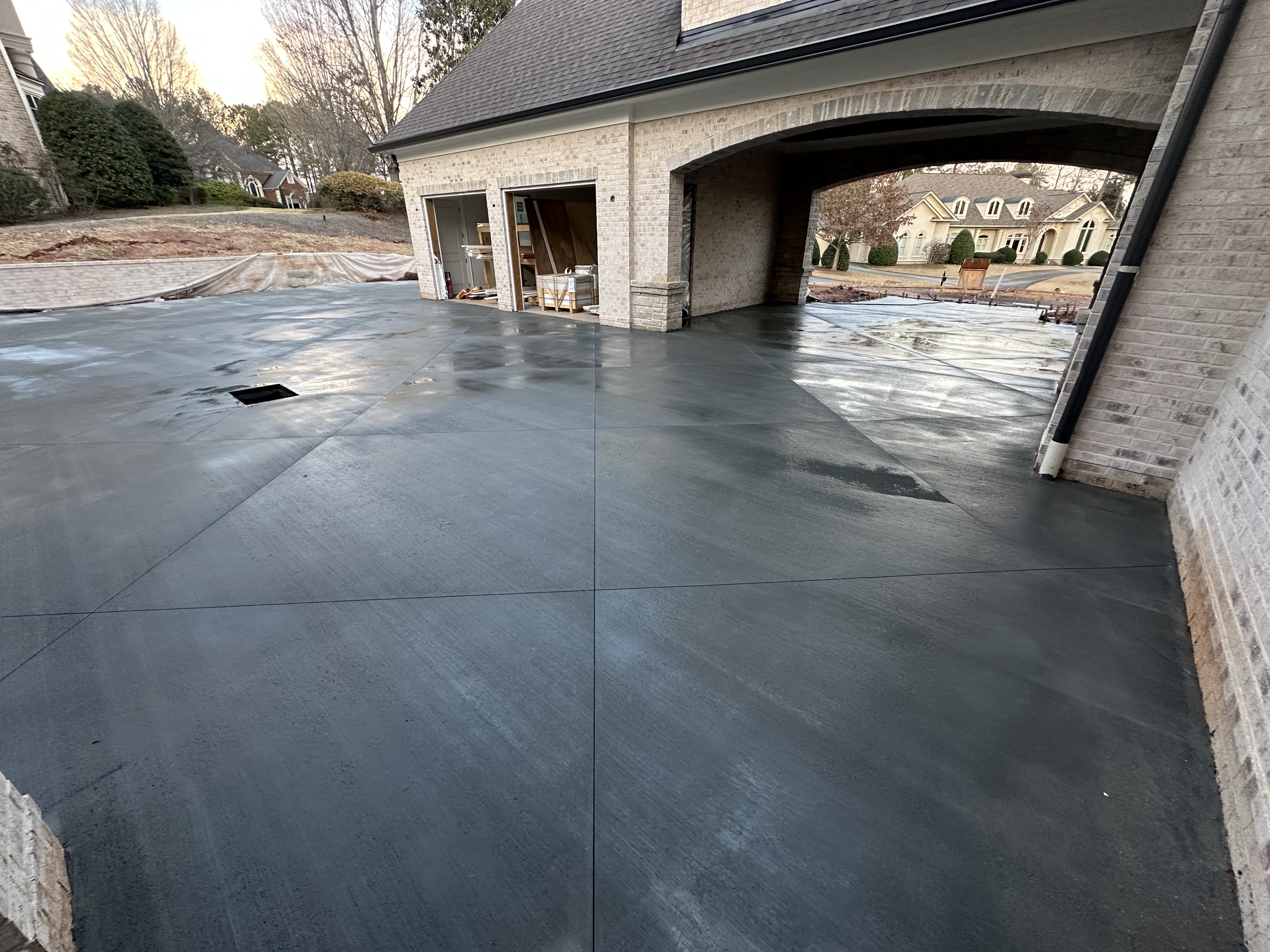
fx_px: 514
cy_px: 476
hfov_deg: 102.1
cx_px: 635
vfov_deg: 85.7
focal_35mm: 14
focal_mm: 2.22
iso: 200
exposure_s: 1/99
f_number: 2.2
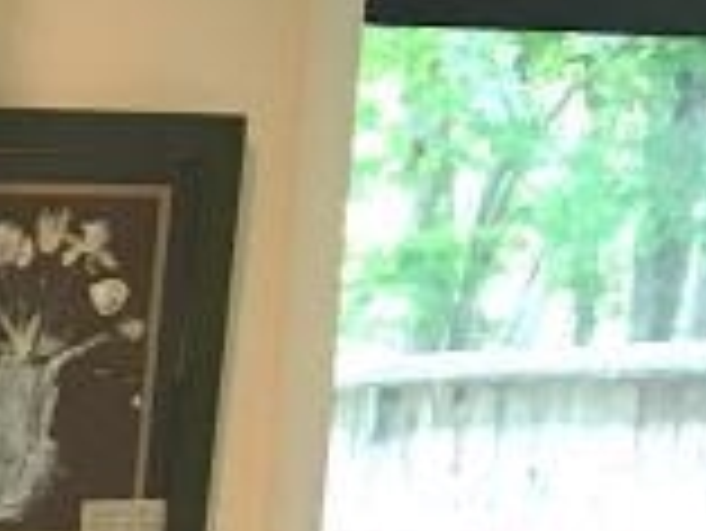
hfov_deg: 8.6
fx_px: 3858
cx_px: -1452
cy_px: 1035
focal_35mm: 189
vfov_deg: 7.6
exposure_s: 1/33
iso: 125
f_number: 2.2
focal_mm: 4.15
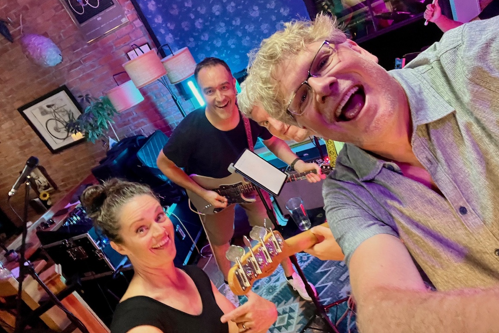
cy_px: 146
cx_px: 250
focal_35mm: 24
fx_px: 333
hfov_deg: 73.7
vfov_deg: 53.0
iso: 500
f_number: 2.2
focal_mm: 2.71
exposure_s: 1/30
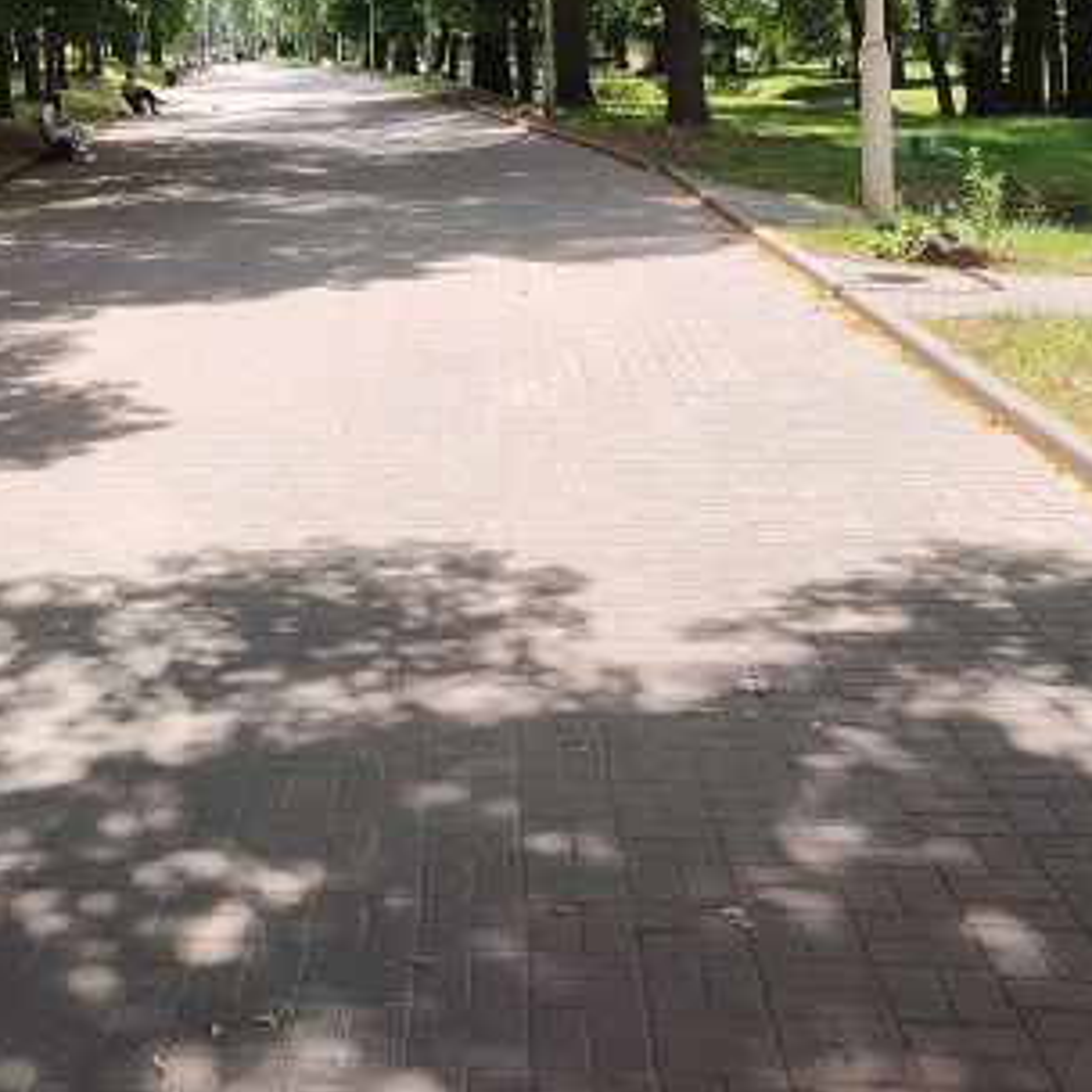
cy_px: 210
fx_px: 1820
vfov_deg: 32.4
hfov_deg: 32.4
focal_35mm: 51
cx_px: 201
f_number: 1.75
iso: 281
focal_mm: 5.25
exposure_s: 1/900
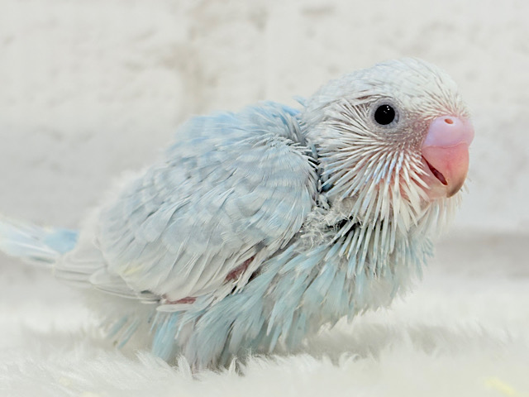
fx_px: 795
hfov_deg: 36.8
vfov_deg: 28.0
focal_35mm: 52
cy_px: 198
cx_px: 264
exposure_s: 1/100
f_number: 1.6
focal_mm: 5.96
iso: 80
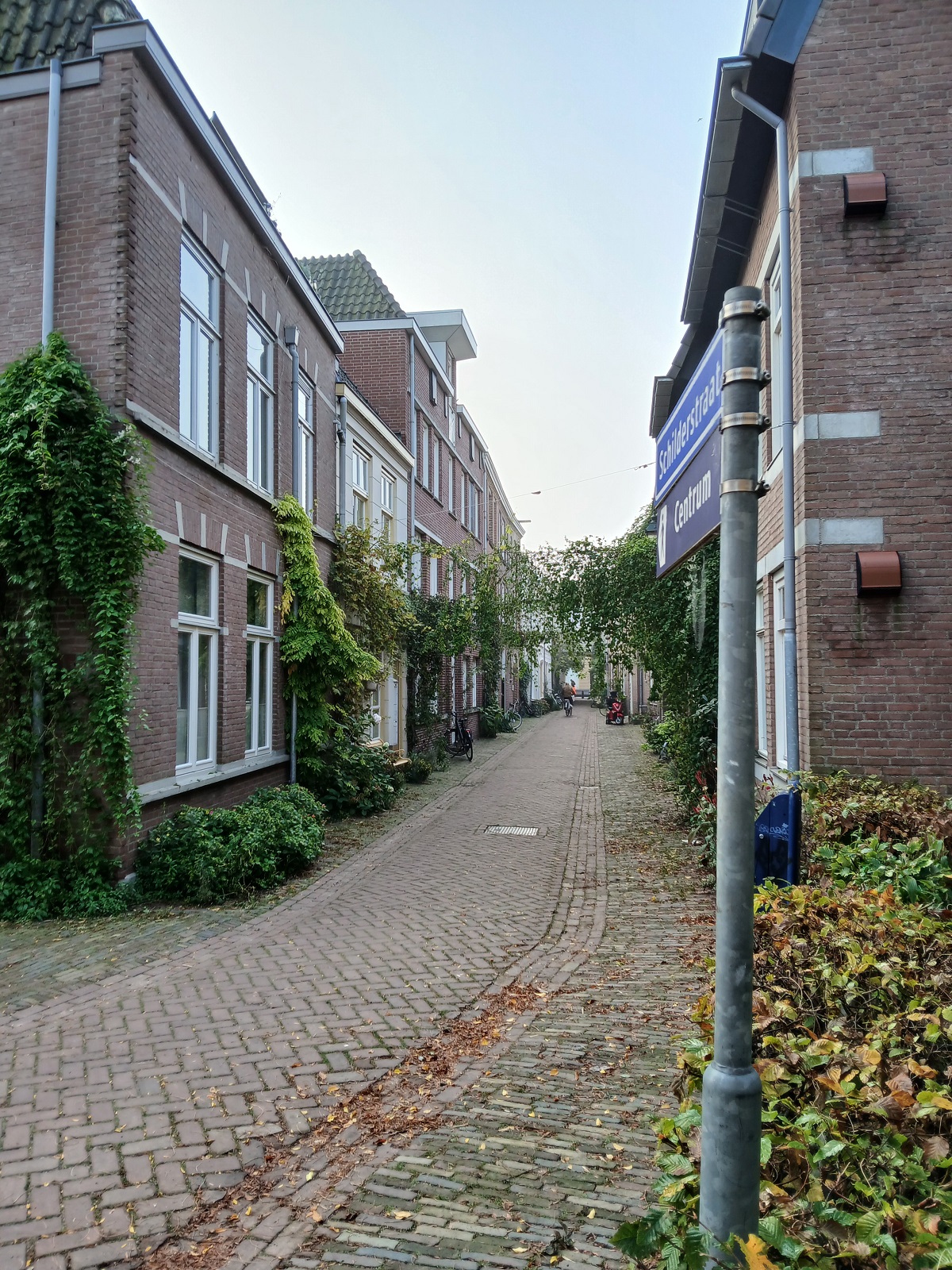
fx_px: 953
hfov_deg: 53.1
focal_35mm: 26
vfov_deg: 67.3
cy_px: 635
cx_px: 476
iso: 32
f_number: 1.8
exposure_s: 1/100
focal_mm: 3.98
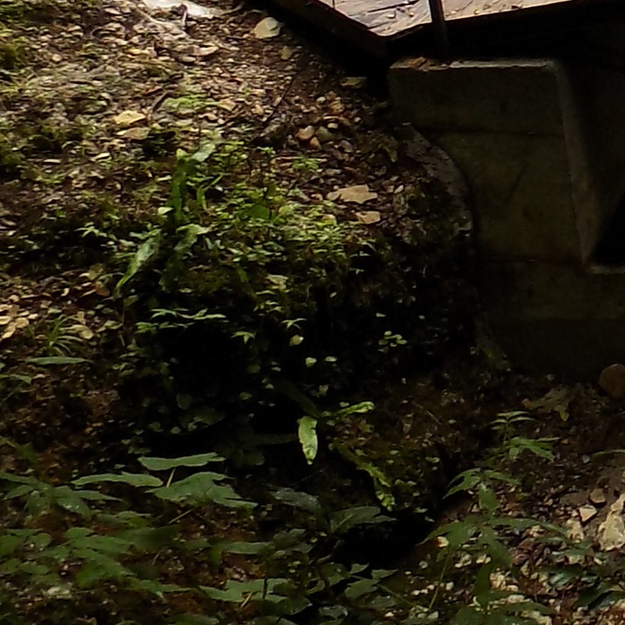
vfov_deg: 14.2
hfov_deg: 12.0
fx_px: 2410
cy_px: -188
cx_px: 1482
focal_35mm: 118
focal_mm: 4
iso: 80
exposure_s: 1/50
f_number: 3.1
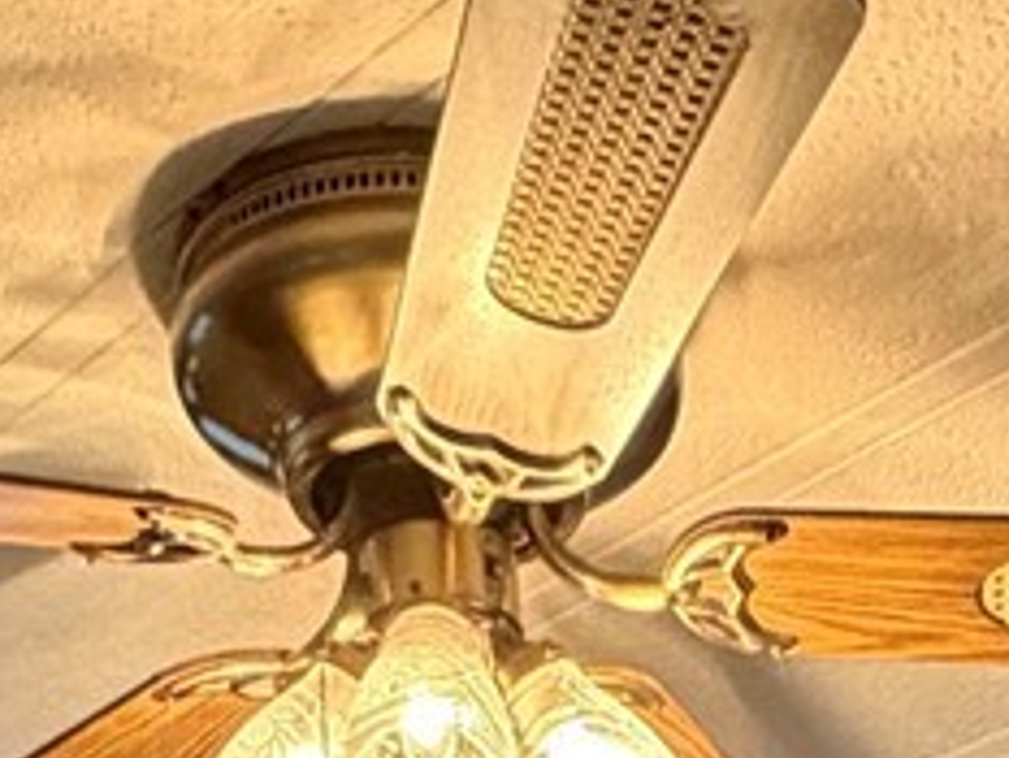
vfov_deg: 10.5
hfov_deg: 20.1
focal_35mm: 96
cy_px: 2304
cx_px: 879
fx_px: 2800
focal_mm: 2.22
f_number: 2.2
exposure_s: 1/60
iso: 400
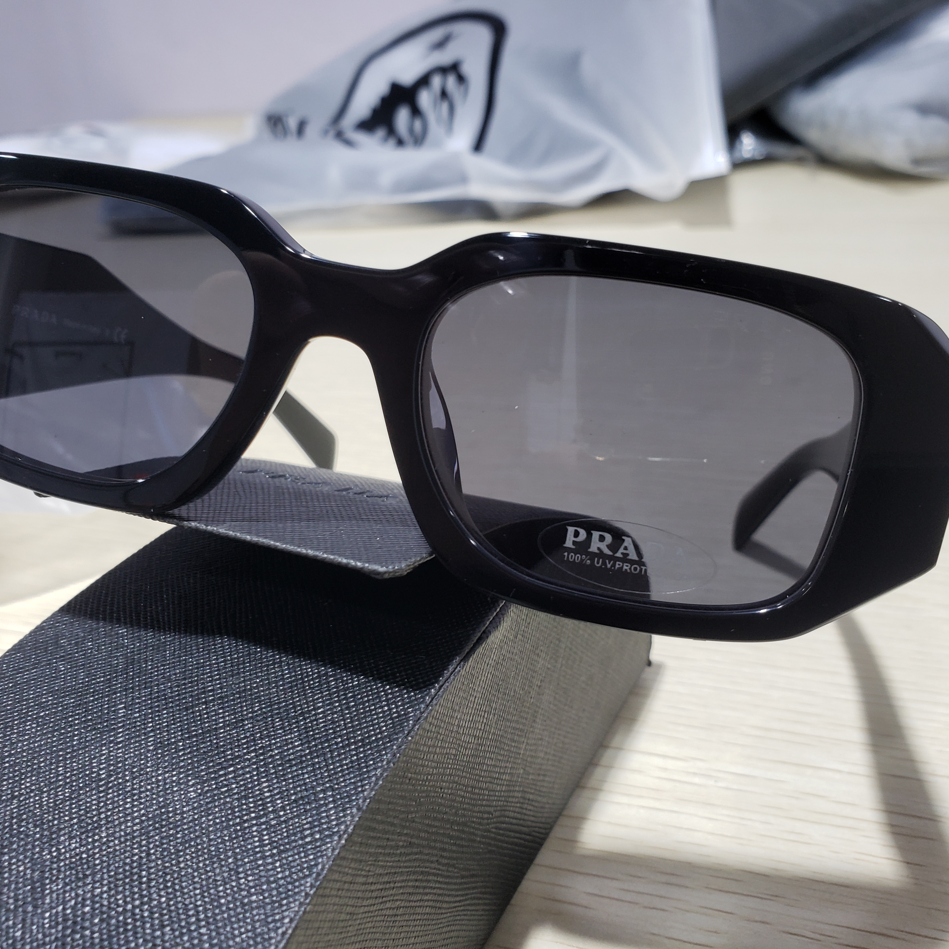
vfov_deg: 52.5
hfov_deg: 52.5
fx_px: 962
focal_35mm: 31
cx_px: 491
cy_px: 470
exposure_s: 1/50
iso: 100
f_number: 2.4
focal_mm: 4.3
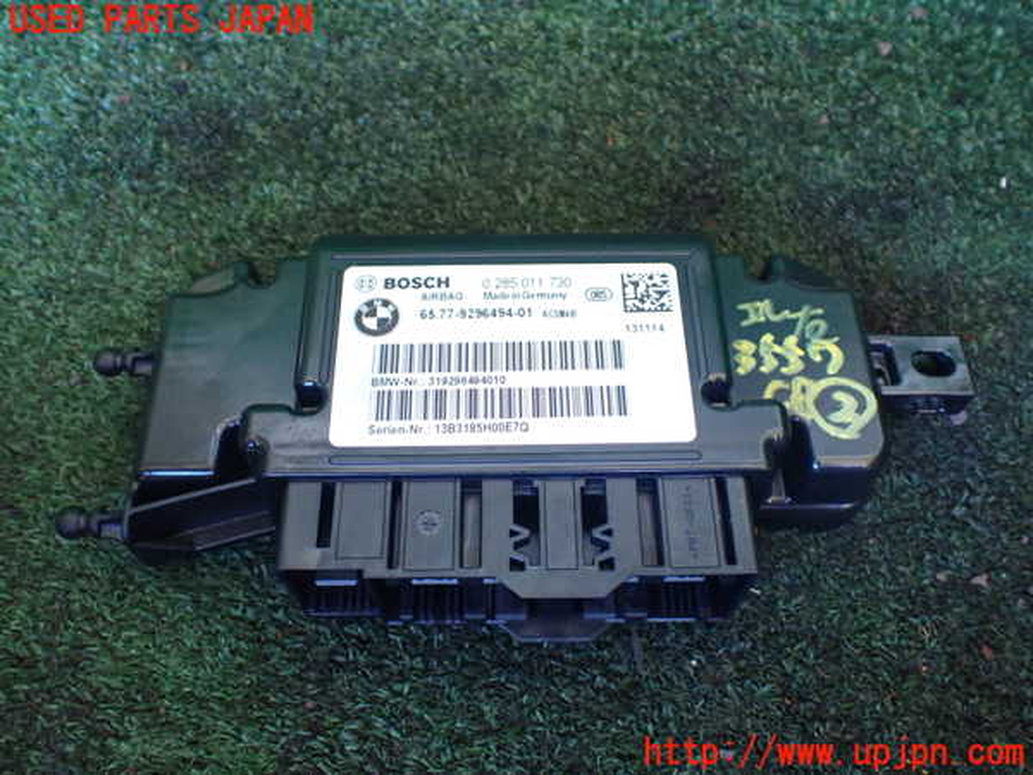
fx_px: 895
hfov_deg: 60.0
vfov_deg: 46.8
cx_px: 516
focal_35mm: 30
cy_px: 388
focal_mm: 5.4
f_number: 2.3
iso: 800
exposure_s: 1/50
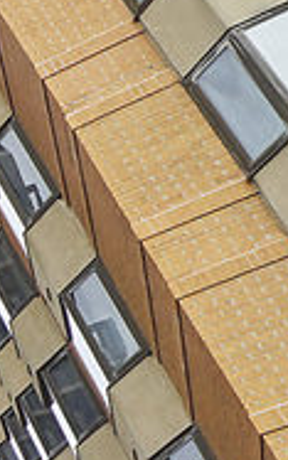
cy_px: 721
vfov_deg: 17.4
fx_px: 1330
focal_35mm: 106
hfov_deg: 6.6
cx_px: -1113
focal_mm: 12
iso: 100
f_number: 9
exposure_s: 1/100
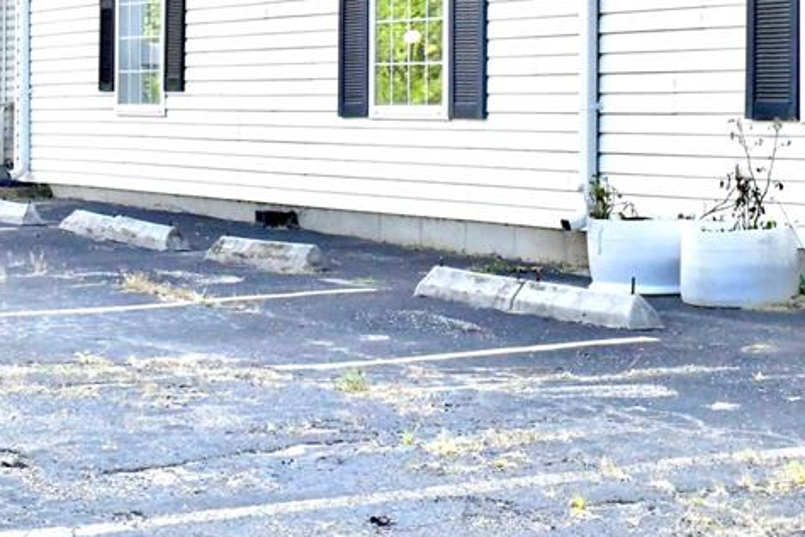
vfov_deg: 12.6
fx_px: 2415
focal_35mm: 108
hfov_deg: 18.9
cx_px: 399
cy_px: 73
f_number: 16
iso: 20000
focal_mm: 50
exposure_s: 1/1250
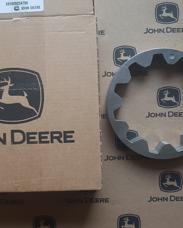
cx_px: 83
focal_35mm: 41
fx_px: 277
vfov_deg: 44.7
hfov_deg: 36.5
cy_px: 103
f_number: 1.7
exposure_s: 1/33
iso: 160
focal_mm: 4.2
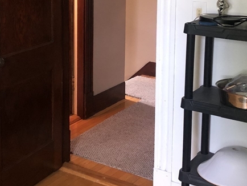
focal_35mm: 66
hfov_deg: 29.0
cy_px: 20
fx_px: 471
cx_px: 65
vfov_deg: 21.8
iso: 100
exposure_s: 1/10
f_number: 1.8
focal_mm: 3.99
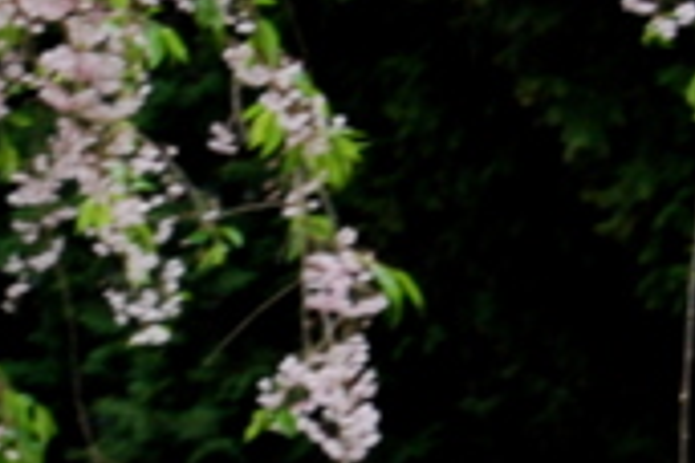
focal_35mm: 377
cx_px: 37
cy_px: 270
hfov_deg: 5.5
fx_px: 7278
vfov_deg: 3.6
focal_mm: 42
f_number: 14
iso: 400
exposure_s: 1/40
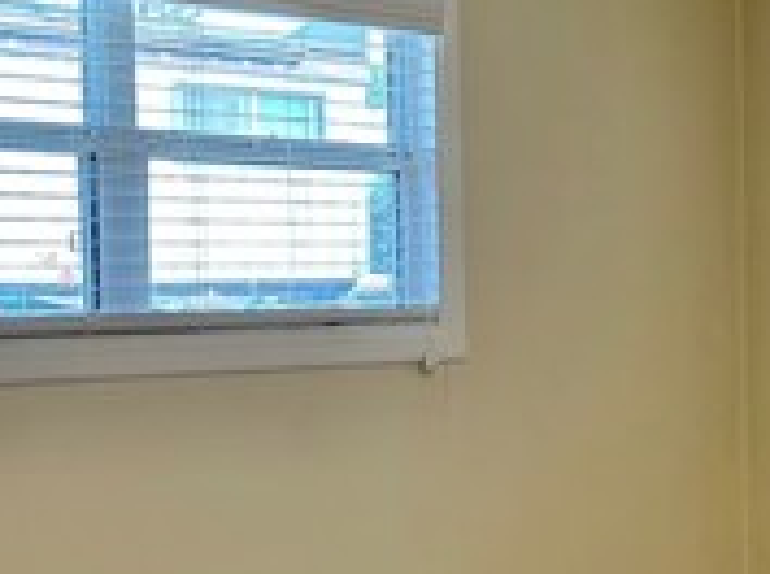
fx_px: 1931
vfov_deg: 16.9
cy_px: 333
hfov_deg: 21.6
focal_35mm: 87
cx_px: 800
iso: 160
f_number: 1.78
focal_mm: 6.86
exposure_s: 1/120
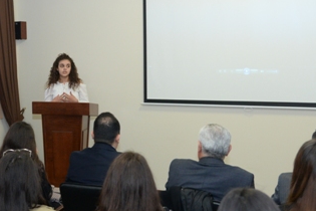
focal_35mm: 69
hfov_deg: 28.6
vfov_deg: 19.7
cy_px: 72
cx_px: 61
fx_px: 606
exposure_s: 1/125
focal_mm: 34
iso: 2200
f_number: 4.5
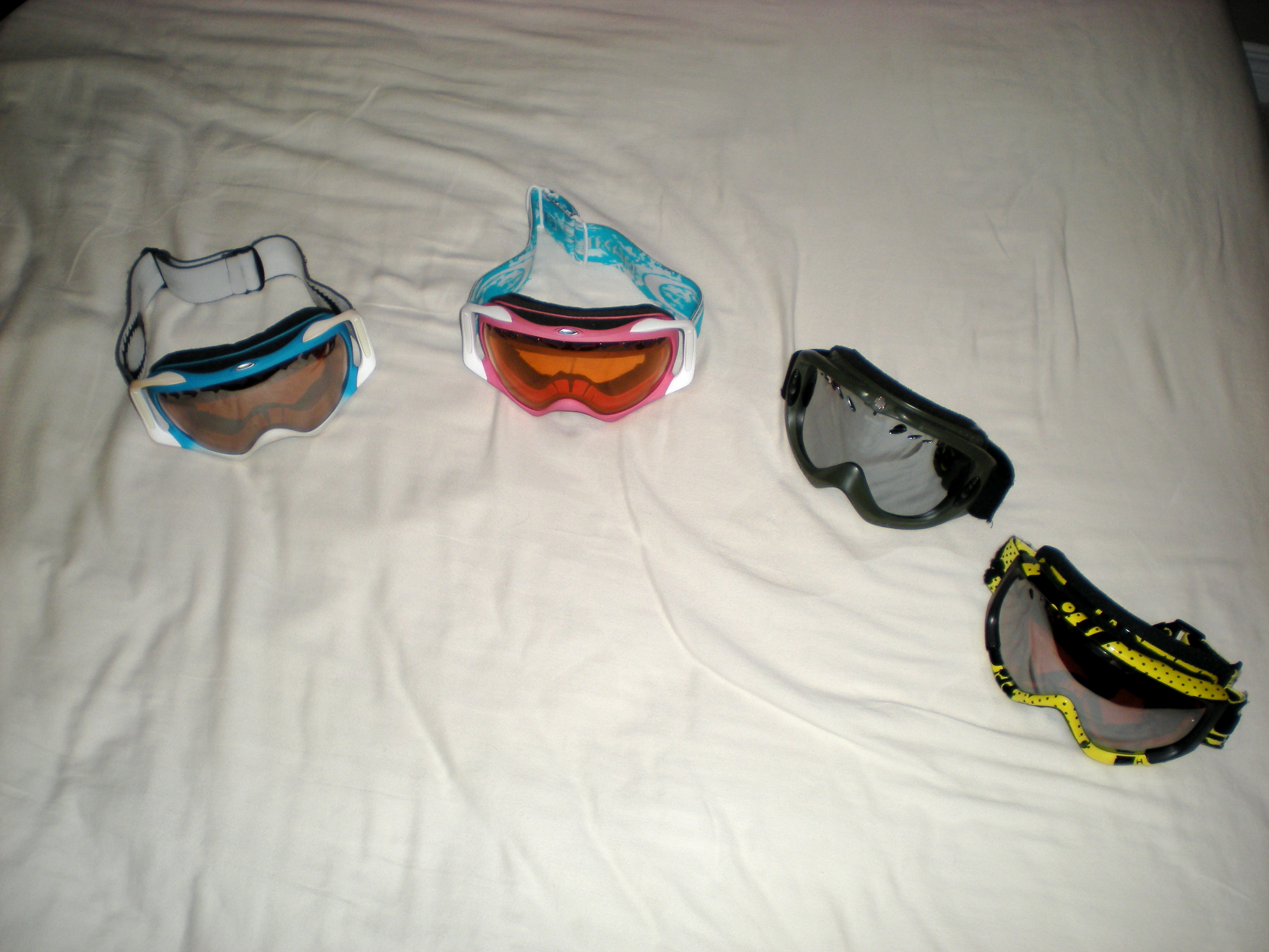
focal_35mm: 38
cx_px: 634
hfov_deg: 49.0
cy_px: 476
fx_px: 1393
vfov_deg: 37.7
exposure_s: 1/60
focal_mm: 6.3
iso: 64
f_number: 3.1
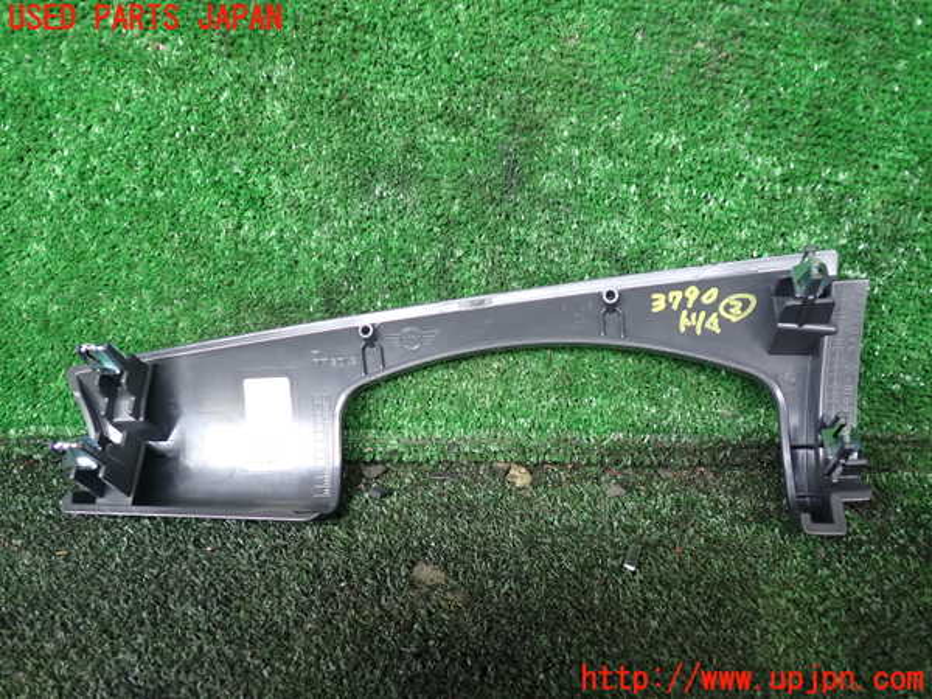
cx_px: 466
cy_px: 350
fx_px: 808
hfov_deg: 60.0
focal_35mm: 30
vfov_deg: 46.8
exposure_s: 1/60
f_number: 2.3
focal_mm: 5.4
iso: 160
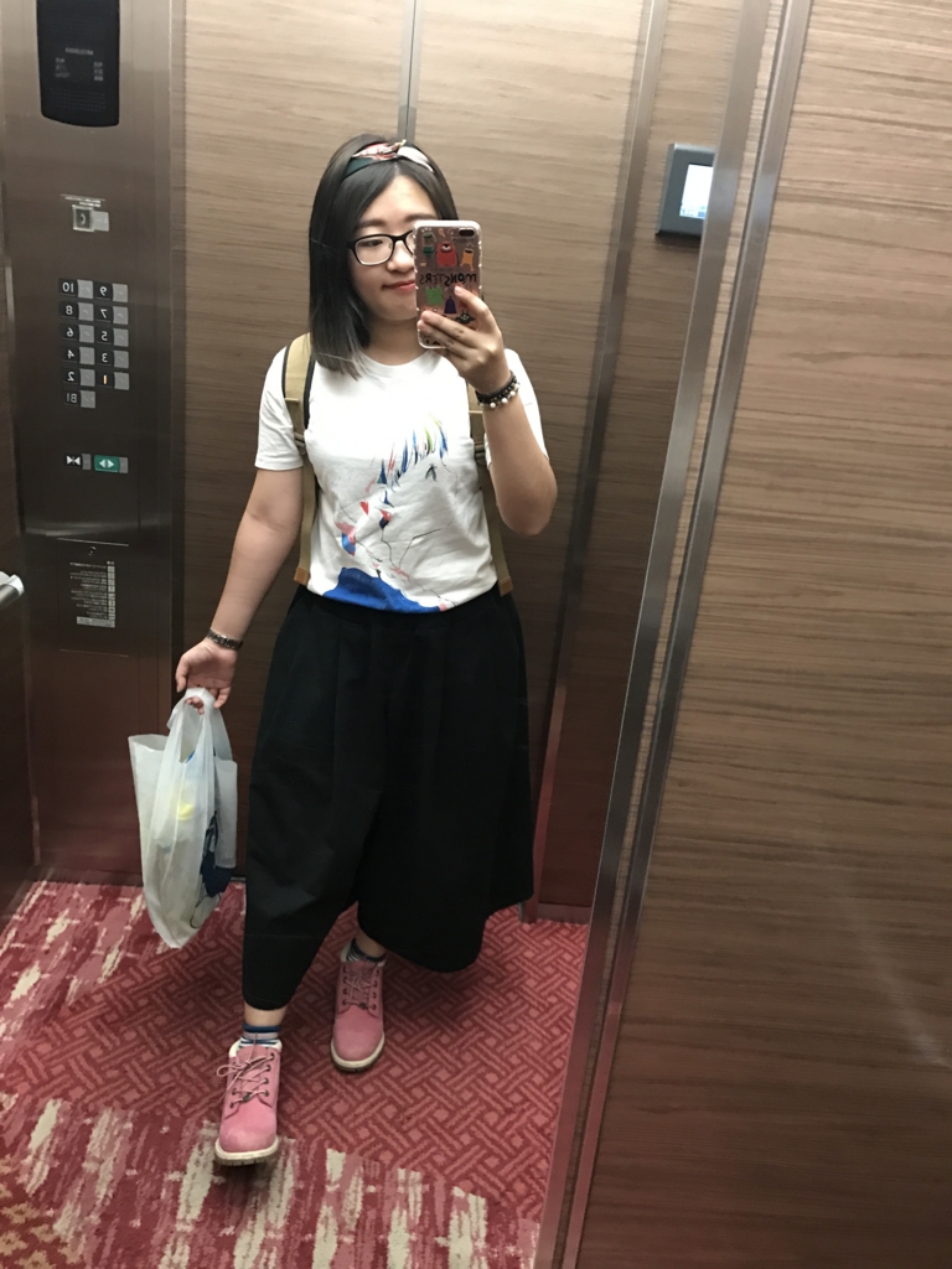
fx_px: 1027
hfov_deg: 49.7
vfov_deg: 63.4
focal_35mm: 28
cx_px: 476
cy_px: 634
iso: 100
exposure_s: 1/12
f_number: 1.8
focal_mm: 3.99
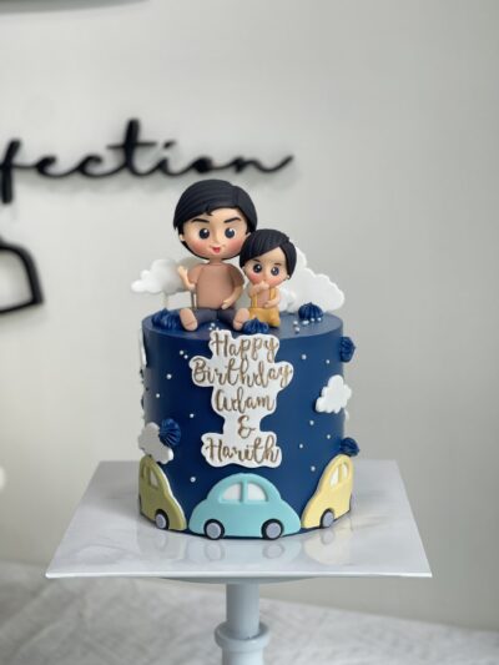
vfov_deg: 30.3
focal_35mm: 64
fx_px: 1230
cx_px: 250
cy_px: 332
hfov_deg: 22.9
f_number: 2.2
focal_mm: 7.5
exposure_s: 1/100
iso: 80
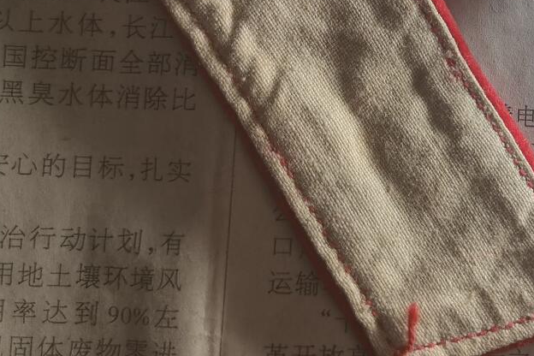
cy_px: 53
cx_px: 519
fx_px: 934
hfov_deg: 30.0
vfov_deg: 21.2
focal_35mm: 63
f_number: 1.9
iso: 50
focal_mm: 4.94
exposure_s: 1/140
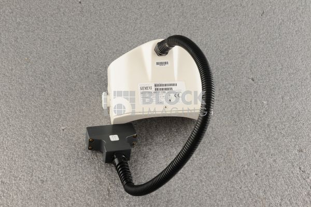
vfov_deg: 26.9
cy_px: 104
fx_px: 432
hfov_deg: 39.6
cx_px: 156
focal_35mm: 50
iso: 1600
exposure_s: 1/125
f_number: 10
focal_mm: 50
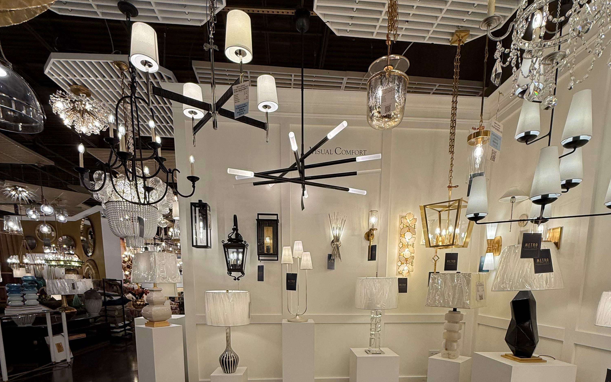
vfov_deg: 52.9
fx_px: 333
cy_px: 338
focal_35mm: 20
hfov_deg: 85.1
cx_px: 308
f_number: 2.2
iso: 64
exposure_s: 1/141
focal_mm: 2.22
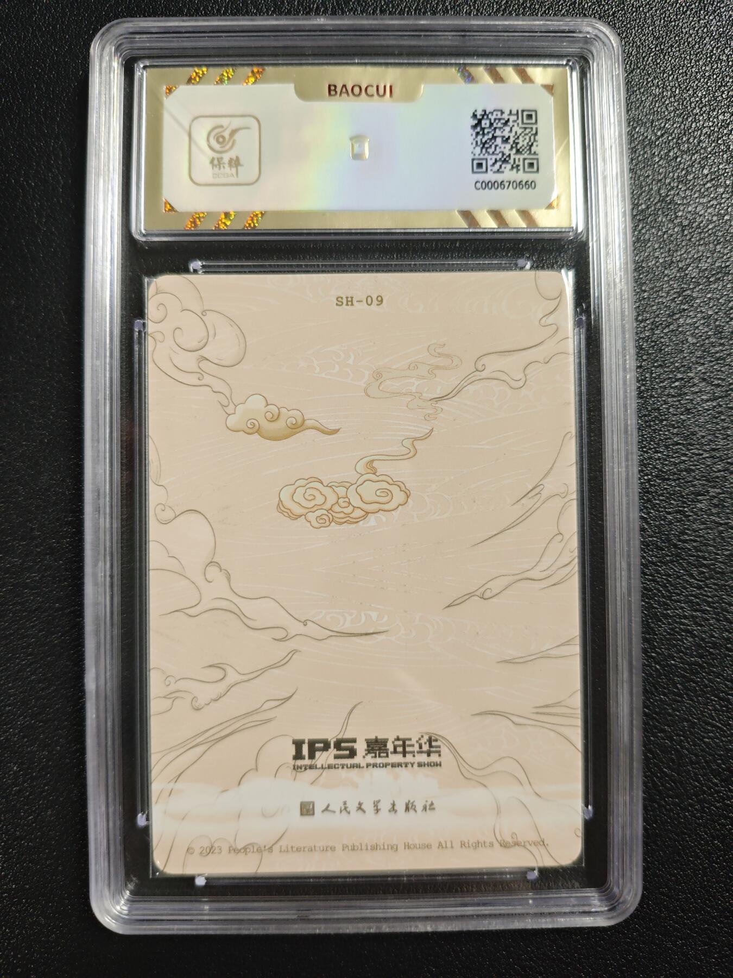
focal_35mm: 26
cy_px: 489
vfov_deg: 67.3
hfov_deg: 53.1
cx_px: 366
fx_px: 734
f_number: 1.5
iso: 640
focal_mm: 4.94
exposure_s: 1/200
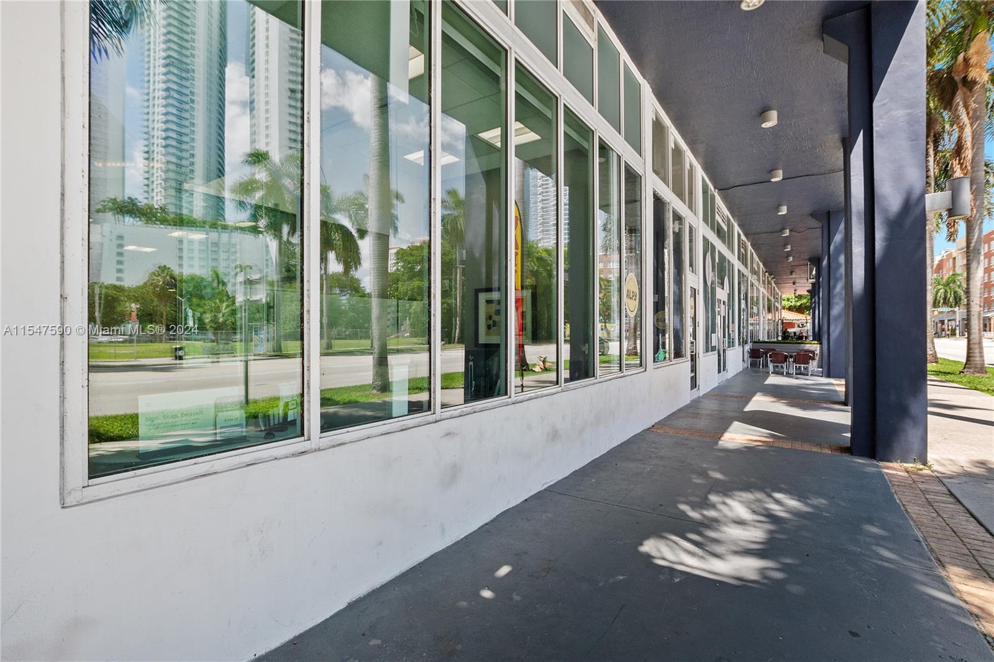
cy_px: 331
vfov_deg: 77.3
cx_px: 497
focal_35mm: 15
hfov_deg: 100.4
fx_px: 414
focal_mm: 10
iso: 200
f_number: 8
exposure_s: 1/160
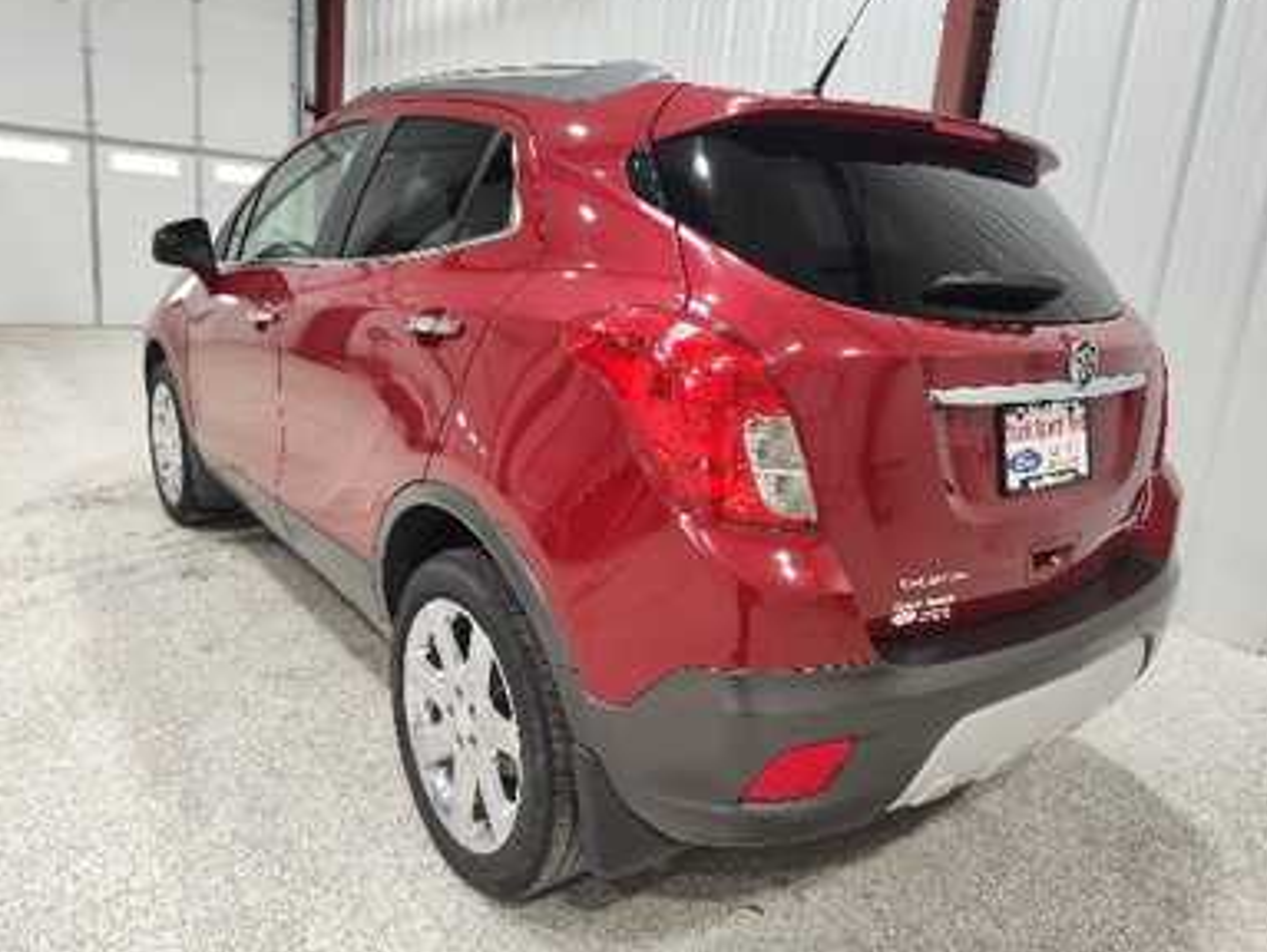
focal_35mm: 24
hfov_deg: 71.5
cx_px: 632
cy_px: 473
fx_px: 879
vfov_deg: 56.9
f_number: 1.8
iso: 160
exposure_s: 1/120
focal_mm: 5.56
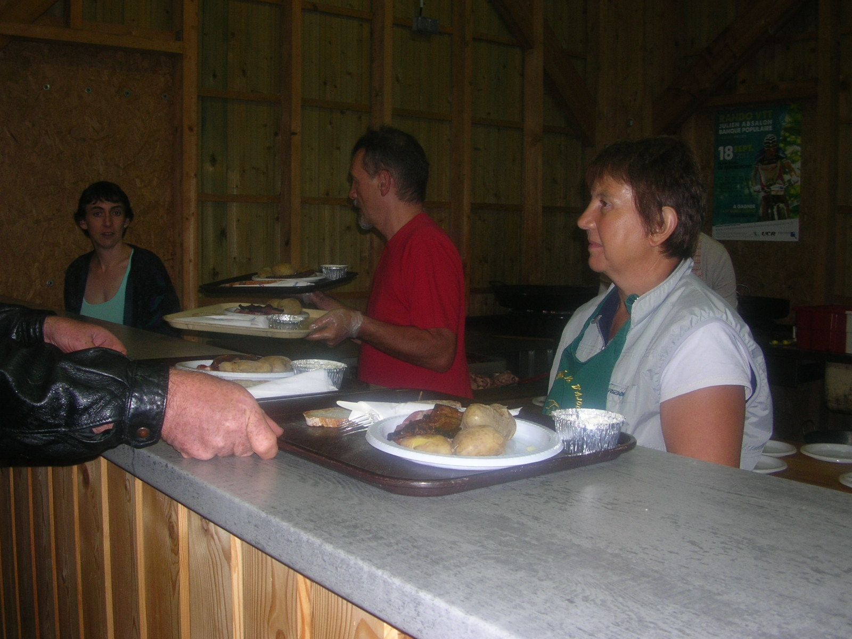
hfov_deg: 50.1
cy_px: 320
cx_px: 426
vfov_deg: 38.7
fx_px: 911
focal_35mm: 37
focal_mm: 6.2
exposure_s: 1/60.1
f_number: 2.9
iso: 50
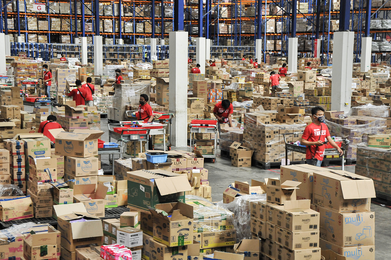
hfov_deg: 27.0
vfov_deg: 18.1
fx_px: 814
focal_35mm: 75
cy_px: 130
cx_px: 196
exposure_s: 1/100
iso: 1000
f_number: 7.1
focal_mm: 50
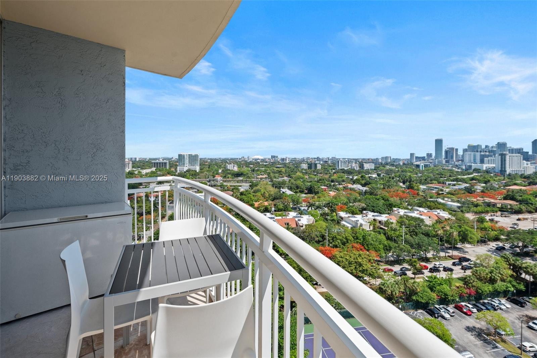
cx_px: 268
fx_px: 209
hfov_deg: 104.2
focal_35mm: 14
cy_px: 179
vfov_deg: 81.2
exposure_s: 1/1250
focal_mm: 14
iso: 200
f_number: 8
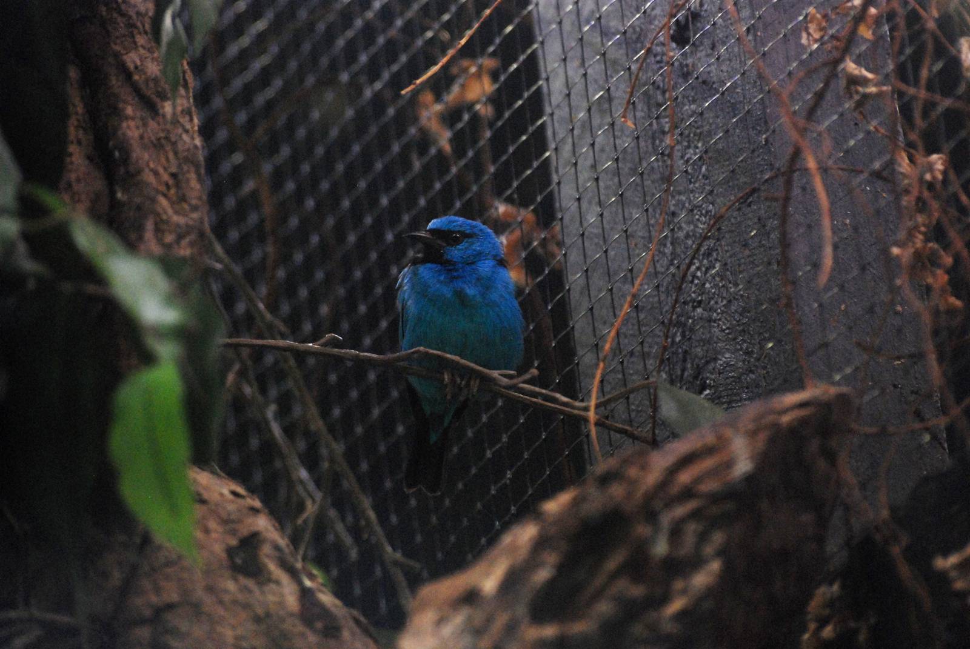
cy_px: 324
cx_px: 485
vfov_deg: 4.7
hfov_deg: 7.0
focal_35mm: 292
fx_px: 7890
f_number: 4.8
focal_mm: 195
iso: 1600
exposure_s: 1/160
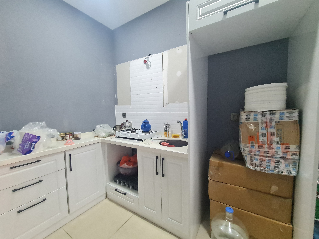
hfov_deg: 106.2
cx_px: 160
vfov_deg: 89.9
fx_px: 120
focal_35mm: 13
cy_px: 120
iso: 400
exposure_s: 1/33
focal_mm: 2.2
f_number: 2.2
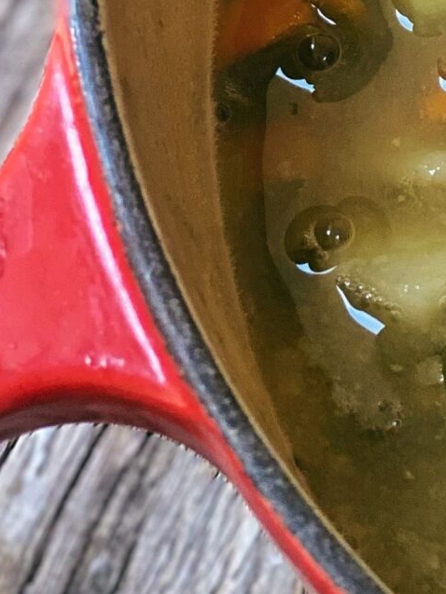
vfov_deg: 9.2
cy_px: -360
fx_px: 3589
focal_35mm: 209
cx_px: 682
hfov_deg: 7.0
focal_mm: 6
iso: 160
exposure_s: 1/122
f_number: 2
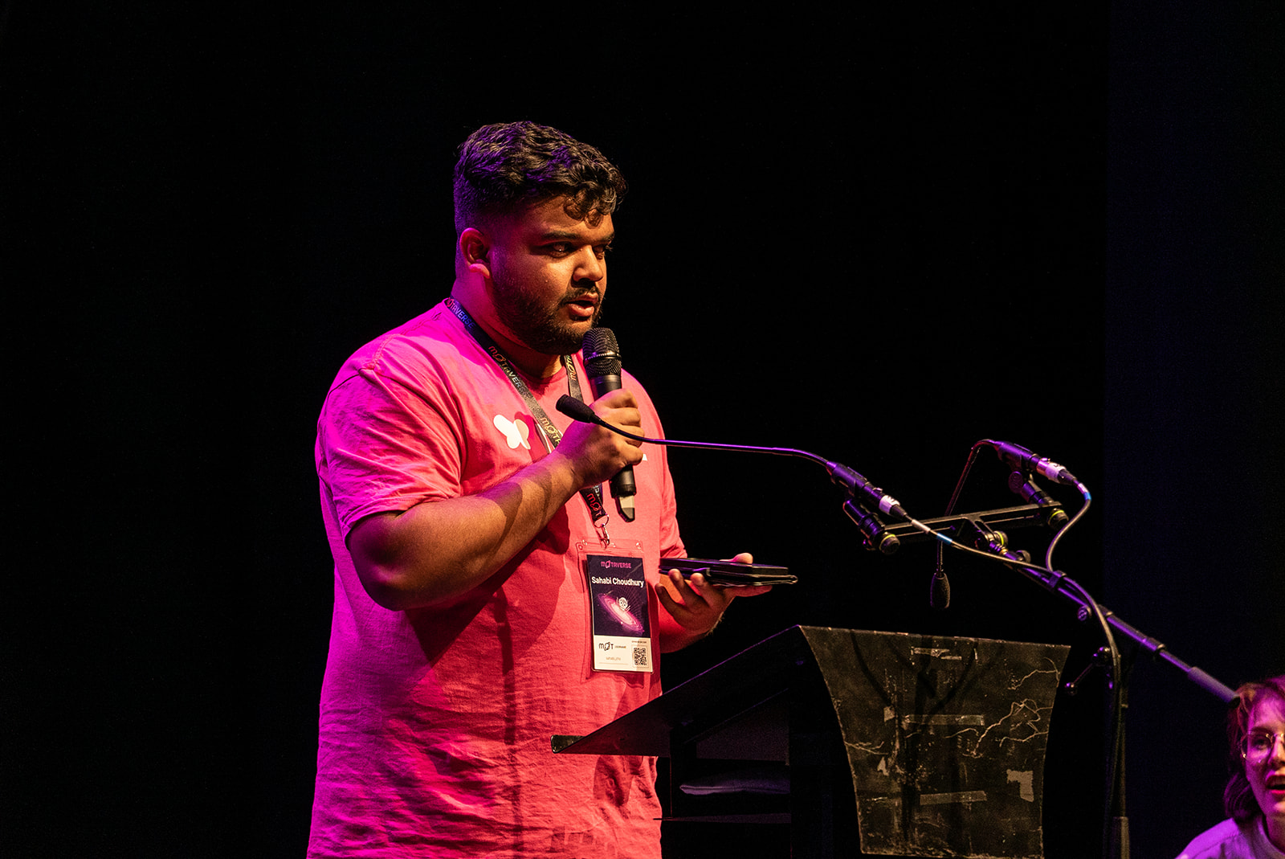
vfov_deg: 4.6
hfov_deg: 6.9
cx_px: 642
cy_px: 430
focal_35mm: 300
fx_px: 10715
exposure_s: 1/100
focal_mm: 300
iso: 3200
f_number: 5.6
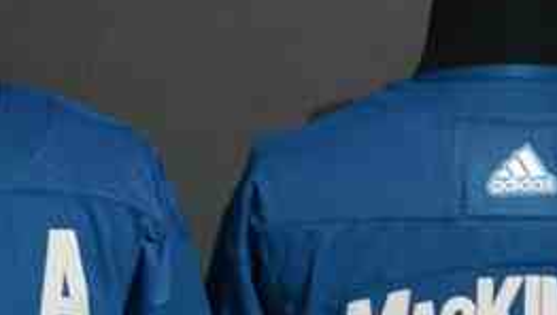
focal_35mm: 287
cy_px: 472
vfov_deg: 4.2
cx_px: 132
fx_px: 4243
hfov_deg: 7.5
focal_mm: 60
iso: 4000
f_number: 5
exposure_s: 1/25
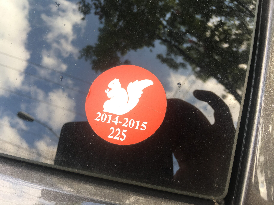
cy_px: 102
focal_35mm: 29
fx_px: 230
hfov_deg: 61.7
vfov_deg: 48.2
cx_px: 137
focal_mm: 4.15
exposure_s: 1/120
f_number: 2.2
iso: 40
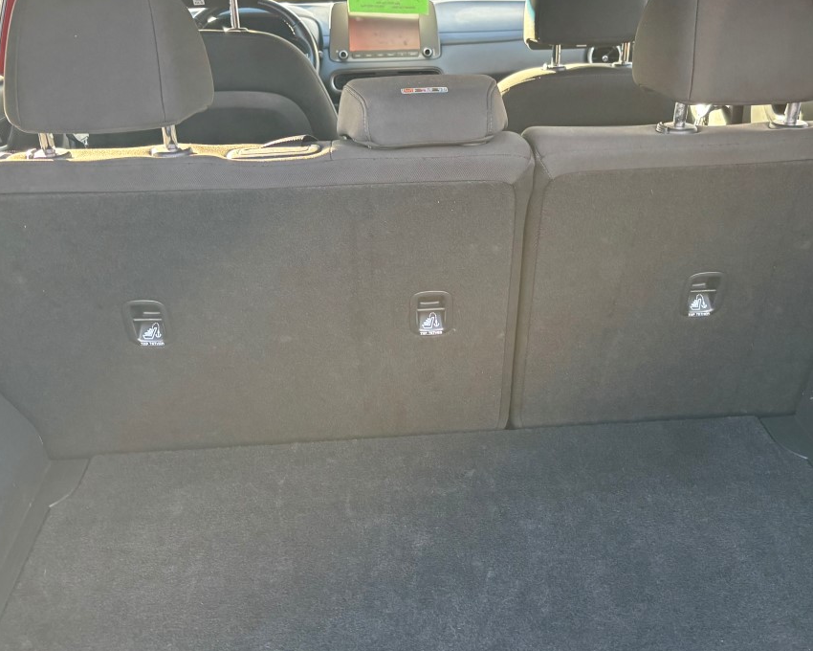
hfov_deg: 42.8
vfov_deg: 34.9
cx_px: 464
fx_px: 1035
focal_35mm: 43
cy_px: 293
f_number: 1.6
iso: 100
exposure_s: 1/121
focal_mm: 5.96
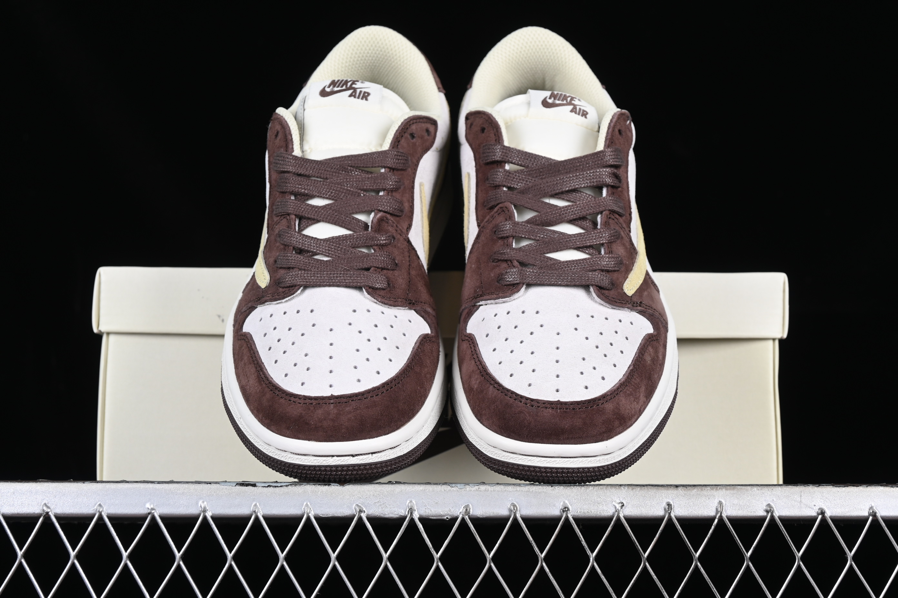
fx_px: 1871
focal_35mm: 75
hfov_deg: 27.0
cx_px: 449
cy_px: 299
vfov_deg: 18.2
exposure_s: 1/60
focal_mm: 50
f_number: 7.1
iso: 160
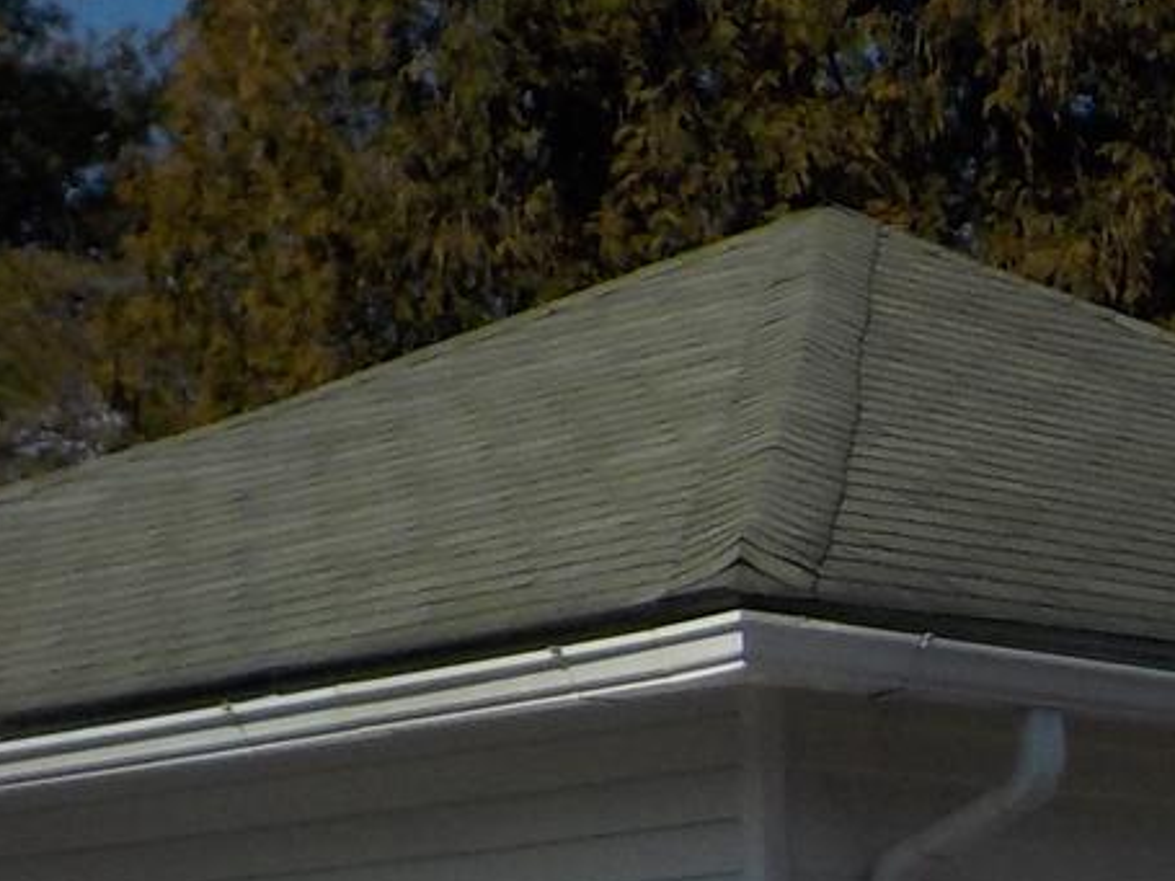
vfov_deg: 10.9
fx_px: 4581
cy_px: 855
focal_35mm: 135
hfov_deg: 13.7
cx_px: 1797
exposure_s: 1/1000
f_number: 6.6
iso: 125
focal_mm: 4.1
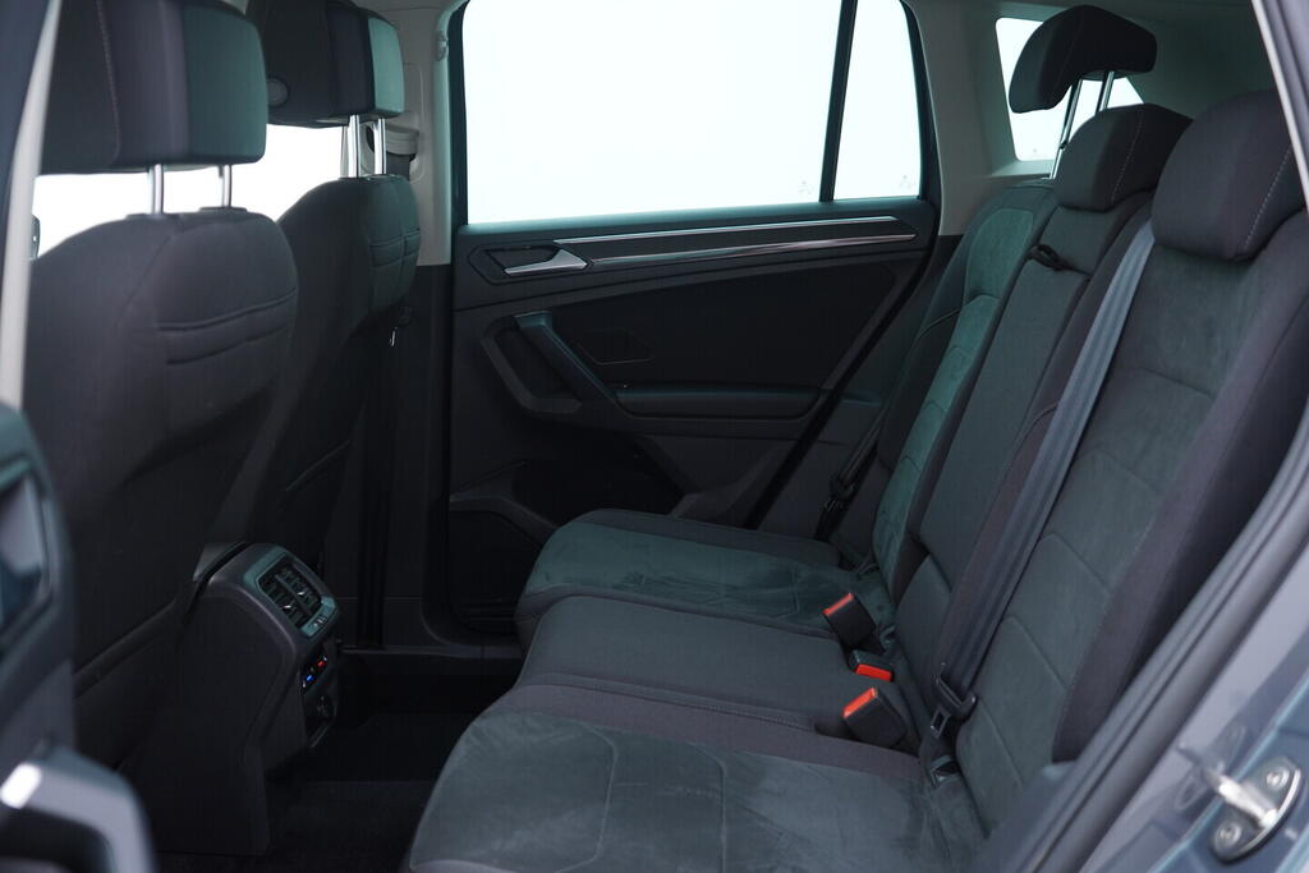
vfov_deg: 36.9
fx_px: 1309
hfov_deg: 53.1
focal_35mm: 36
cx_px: 654
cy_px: 436
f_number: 2.8
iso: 250
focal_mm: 24
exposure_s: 1/40
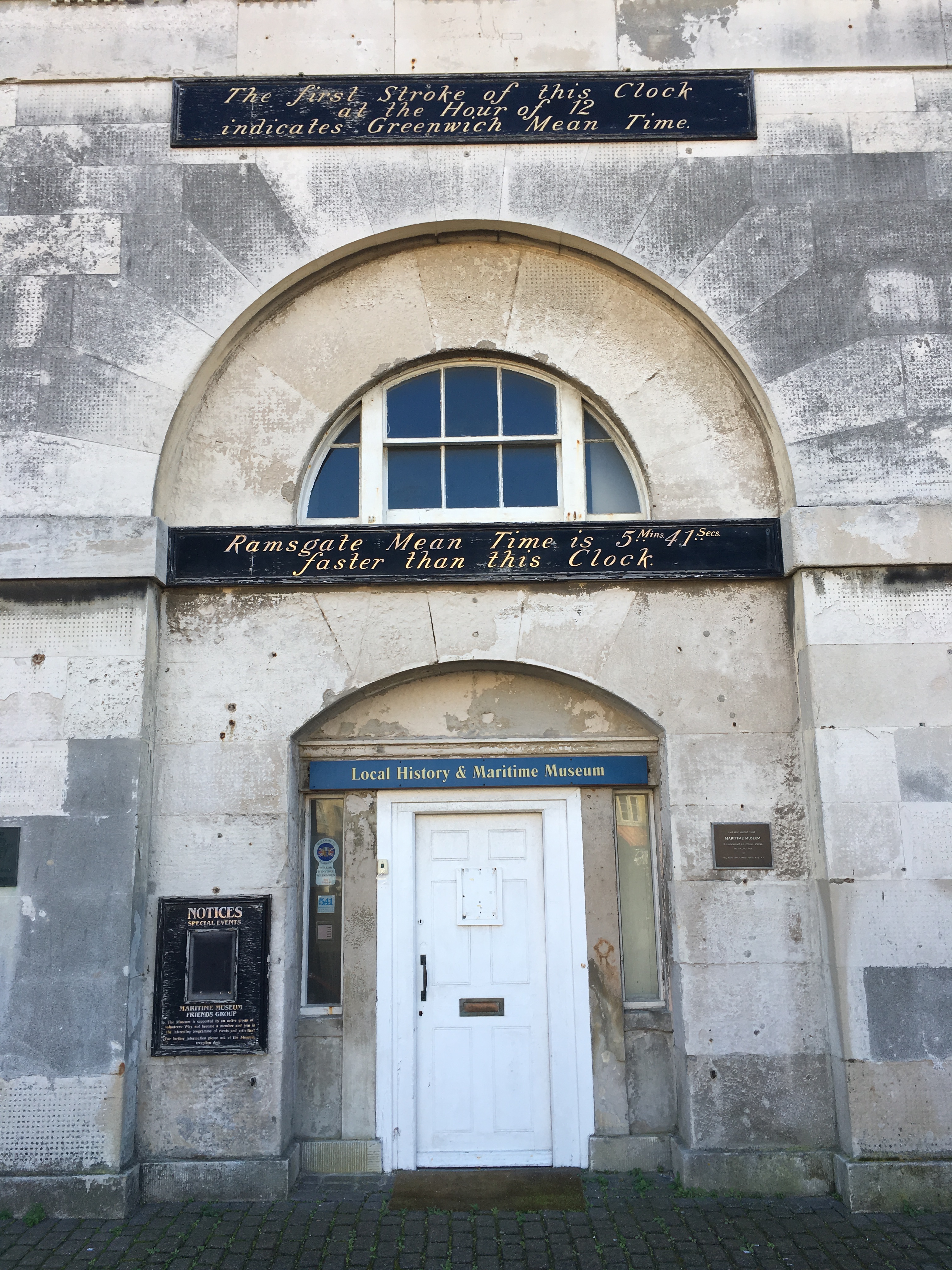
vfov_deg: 61.7
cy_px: 635
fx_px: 1063
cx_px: 476
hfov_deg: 48.2
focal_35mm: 29
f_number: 2.2
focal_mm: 4.15
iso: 25
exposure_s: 1/366
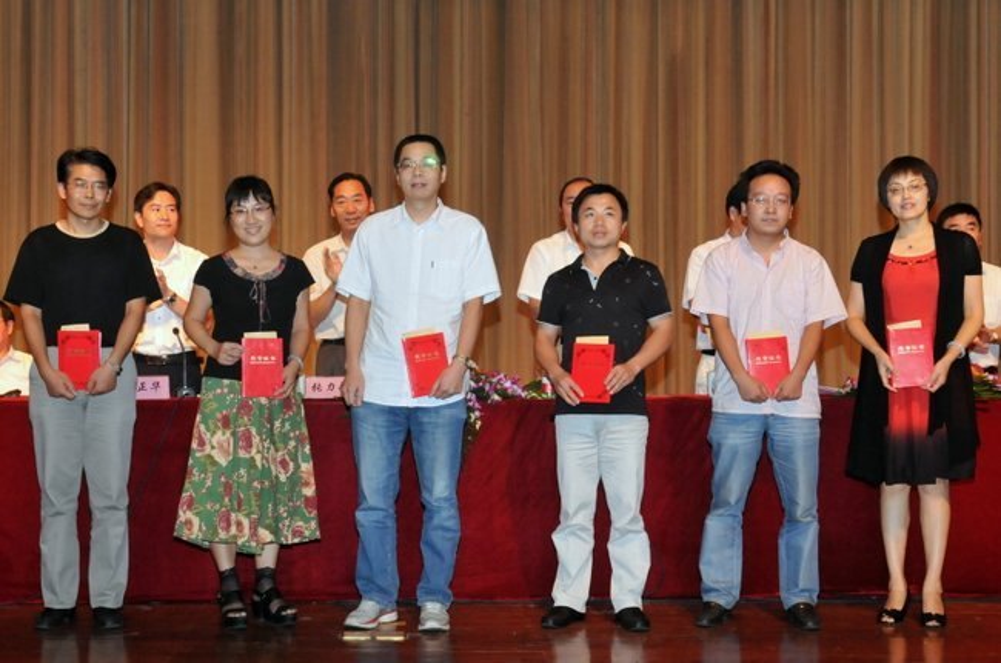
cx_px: 500
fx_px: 1124
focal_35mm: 40
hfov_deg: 48.0
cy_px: 332
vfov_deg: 32.9
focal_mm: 27
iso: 1000
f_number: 7.1
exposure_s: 1/60
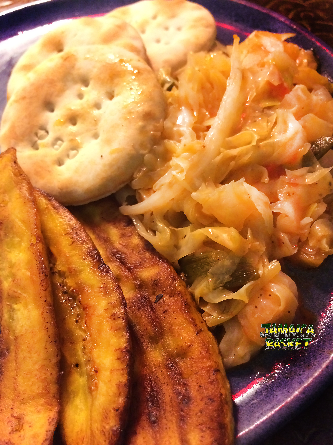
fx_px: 372
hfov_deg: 48.2
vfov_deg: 61.7
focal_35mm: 29
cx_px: 166
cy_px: 222
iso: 400
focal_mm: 4.15
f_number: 2.2
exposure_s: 1/15
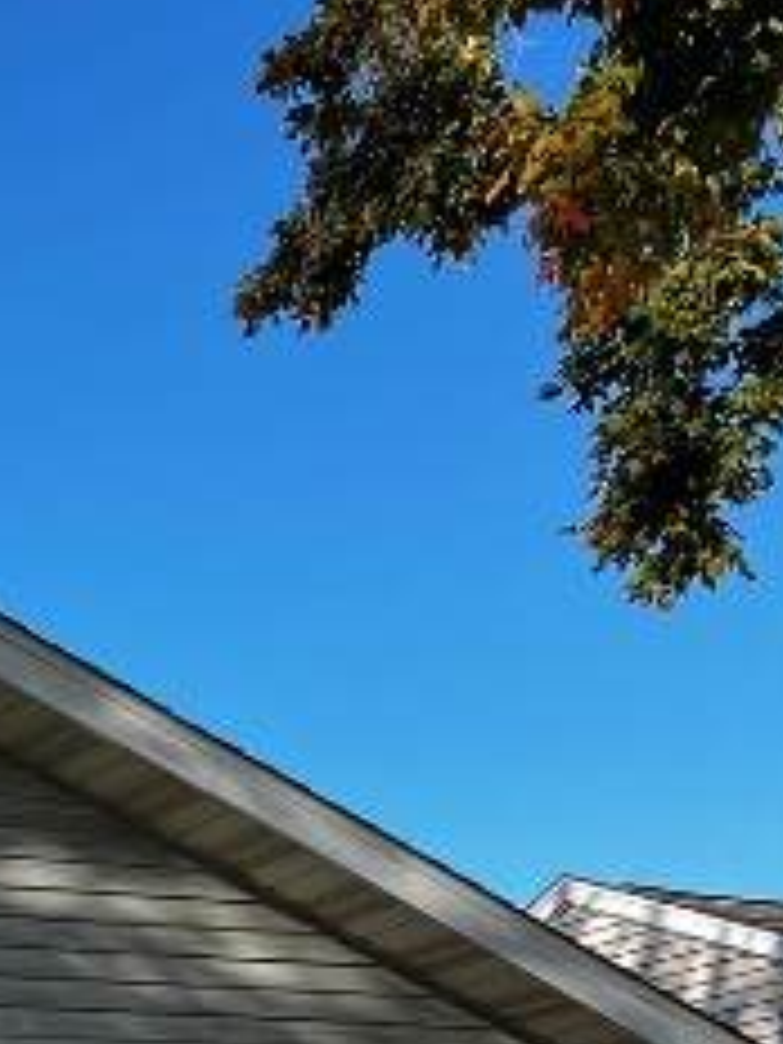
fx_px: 2594
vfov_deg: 20.7
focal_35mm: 86
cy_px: 1364
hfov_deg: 15.5
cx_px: -482
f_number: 1.5
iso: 50
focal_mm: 5.7
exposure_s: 1/1645
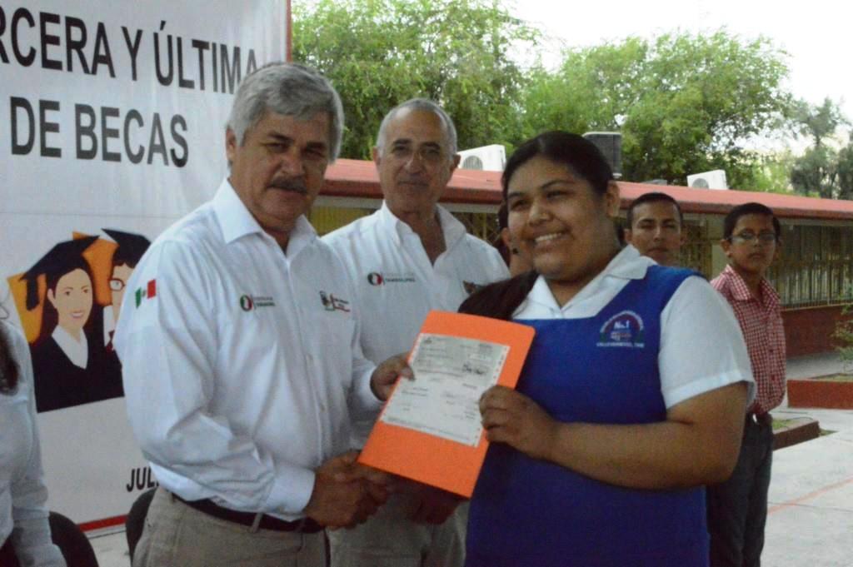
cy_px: 284
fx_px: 1243
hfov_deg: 37.9
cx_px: 426
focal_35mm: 52
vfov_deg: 25.7
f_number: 20
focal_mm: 35
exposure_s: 1/1600
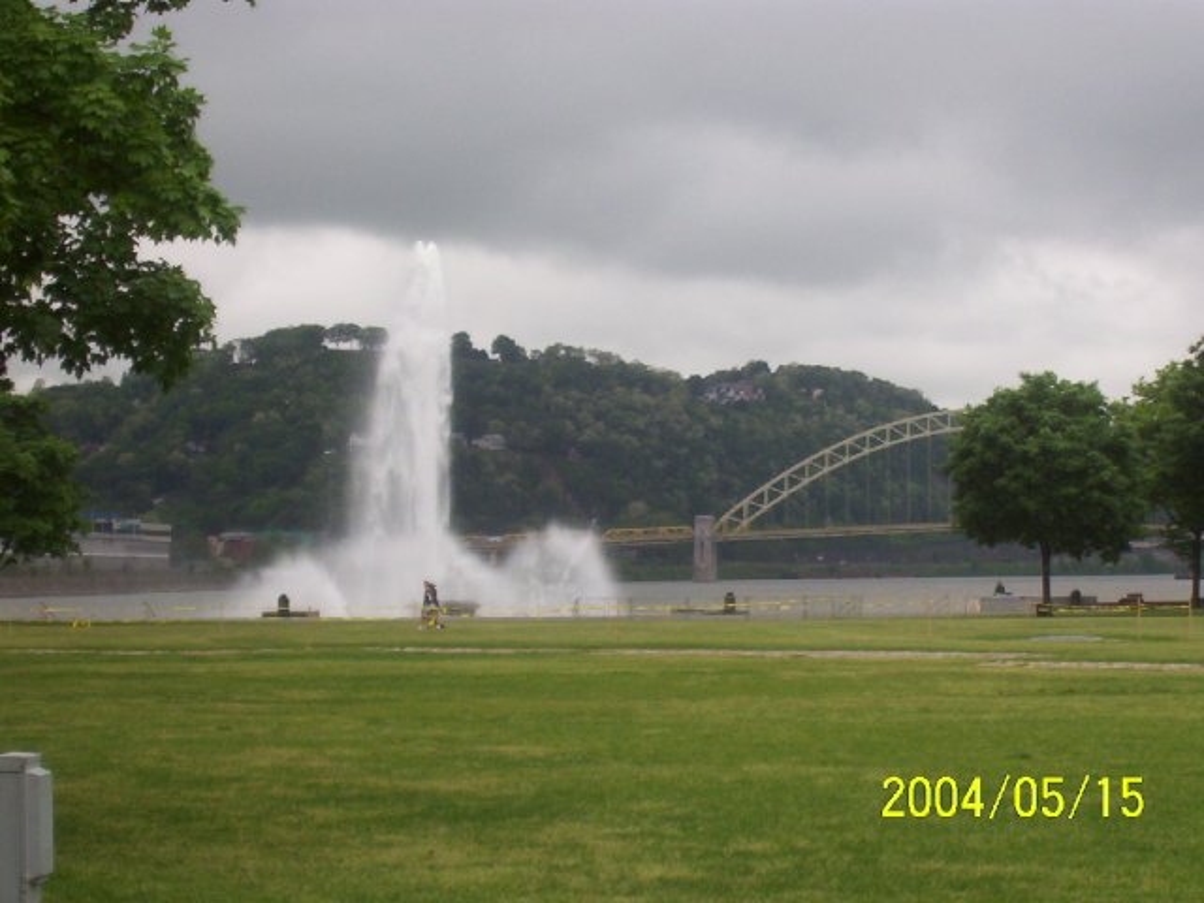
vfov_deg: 13.7
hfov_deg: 18.2
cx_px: 602
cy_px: 452
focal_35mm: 108
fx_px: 3756
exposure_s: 1/408
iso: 100
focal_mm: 16.61
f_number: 4.72
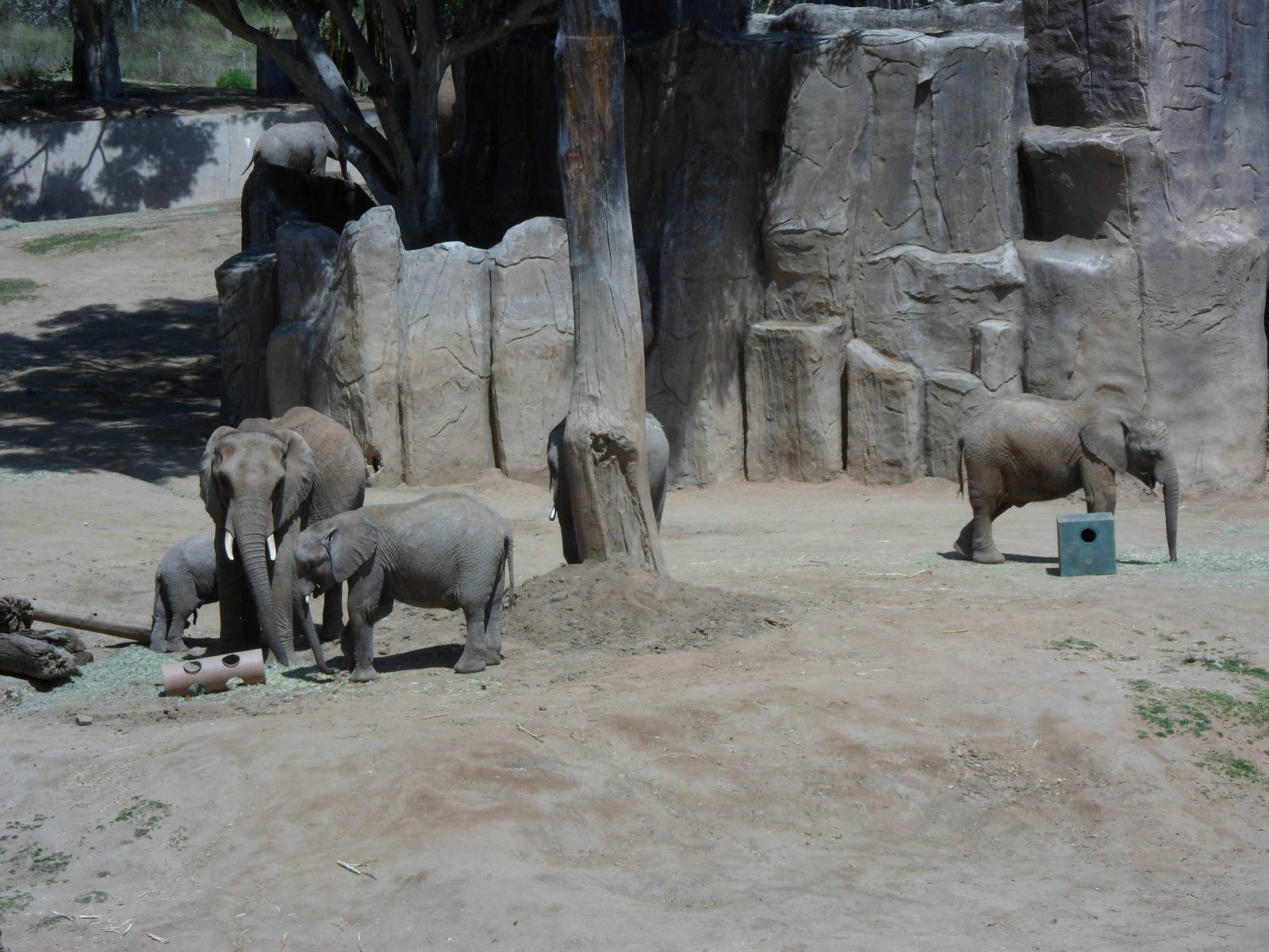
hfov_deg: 15.2
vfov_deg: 11.4
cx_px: 634
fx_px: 4766
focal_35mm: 130
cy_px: 476
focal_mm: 22.5
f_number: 5.4
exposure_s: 1/750
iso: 80
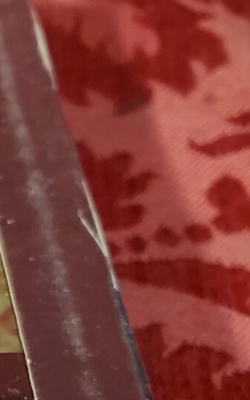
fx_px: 1438
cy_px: 565
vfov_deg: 14.9
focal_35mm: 132
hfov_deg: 8.9
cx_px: -379
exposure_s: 1/120
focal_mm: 4.3
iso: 200
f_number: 2.4
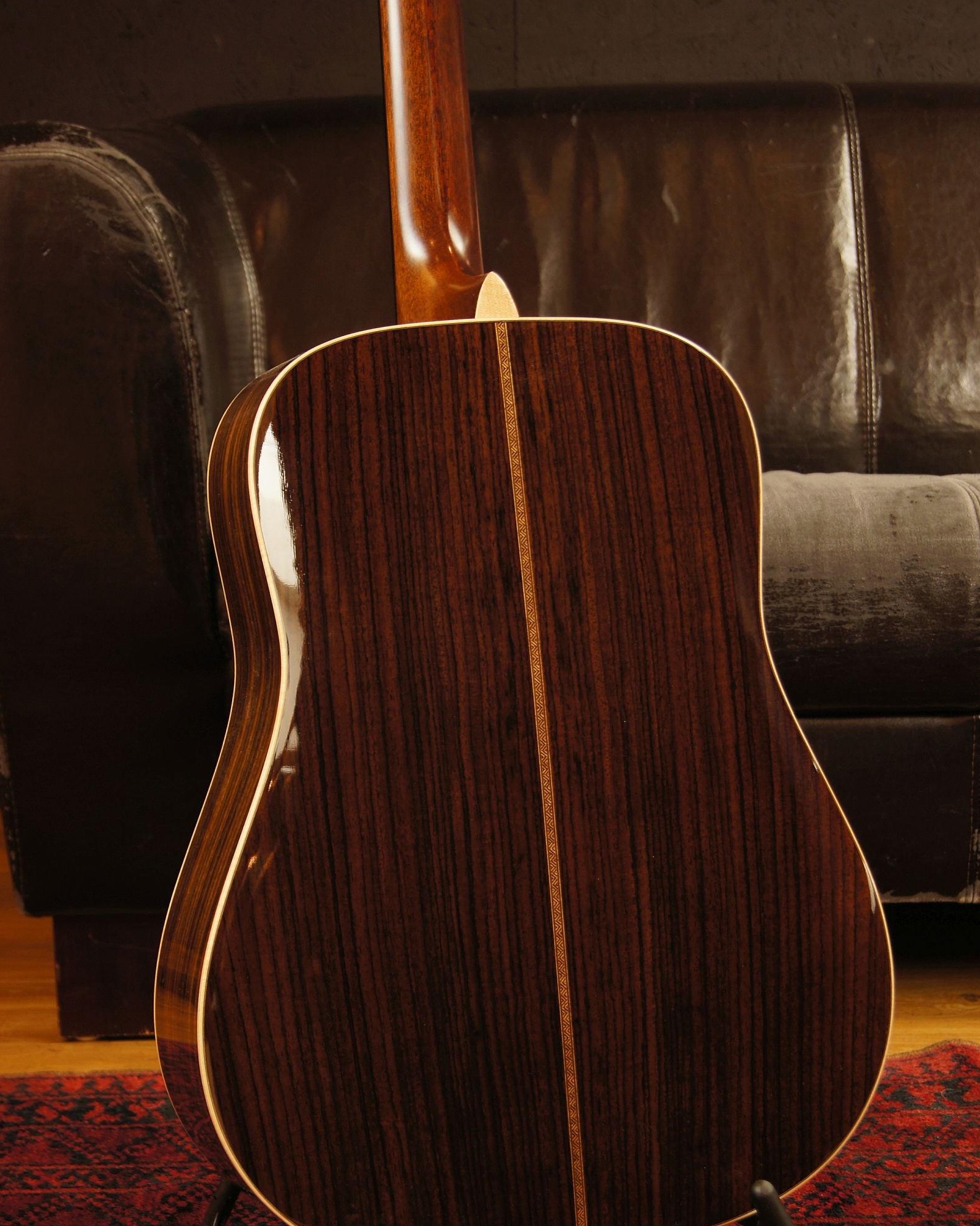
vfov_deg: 24.9
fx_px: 2776
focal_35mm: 77
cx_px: 490
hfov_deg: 20.0
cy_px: 713
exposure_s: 1/5
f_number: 5.6
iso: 100
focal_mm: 45
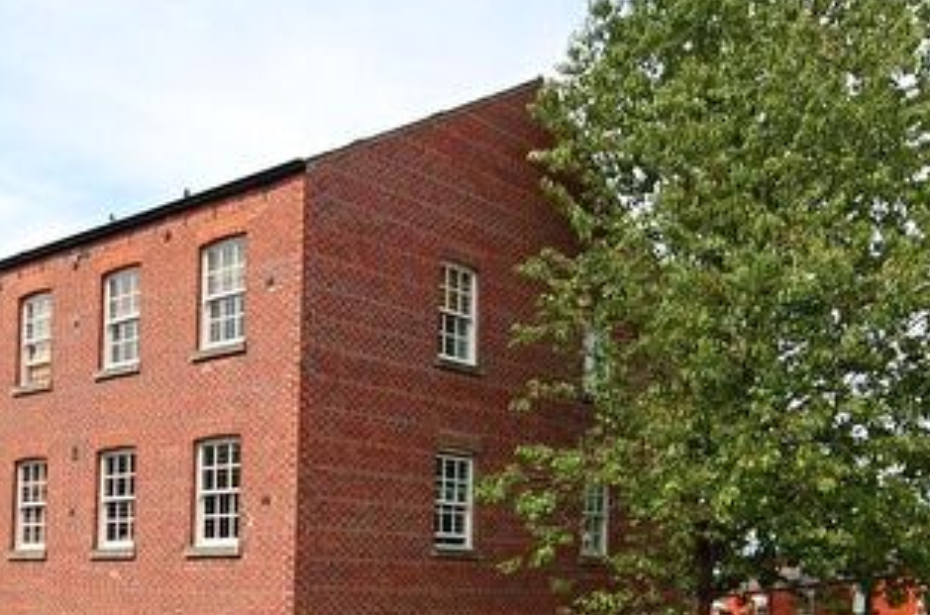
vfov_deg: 27.5
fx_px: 1211
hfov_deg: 41.6
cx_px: 324
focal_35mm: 47
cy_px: 556
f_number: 8
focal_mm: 14
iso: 200
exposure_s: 1/250
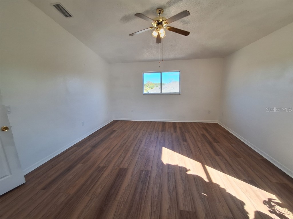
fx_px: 110
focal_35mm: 13
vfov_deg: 89.9
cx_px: 146
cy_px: 110
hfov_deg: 106.2
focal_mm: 1.74
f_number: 2.2
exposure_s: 1/176
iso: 40
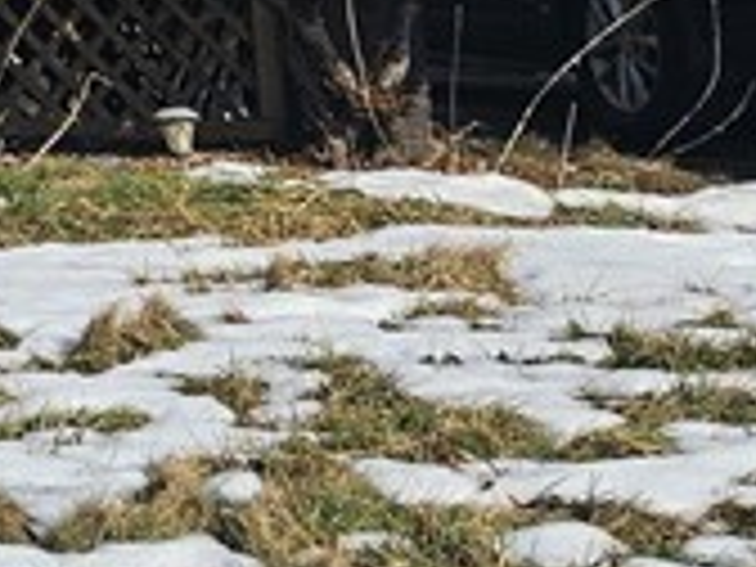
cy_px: -828
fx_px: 3058
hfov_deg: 12.1
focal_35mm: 140
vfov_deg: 9.4
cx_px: -891
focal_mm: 5.4
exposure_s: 1/2686
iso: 25
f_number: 1.8
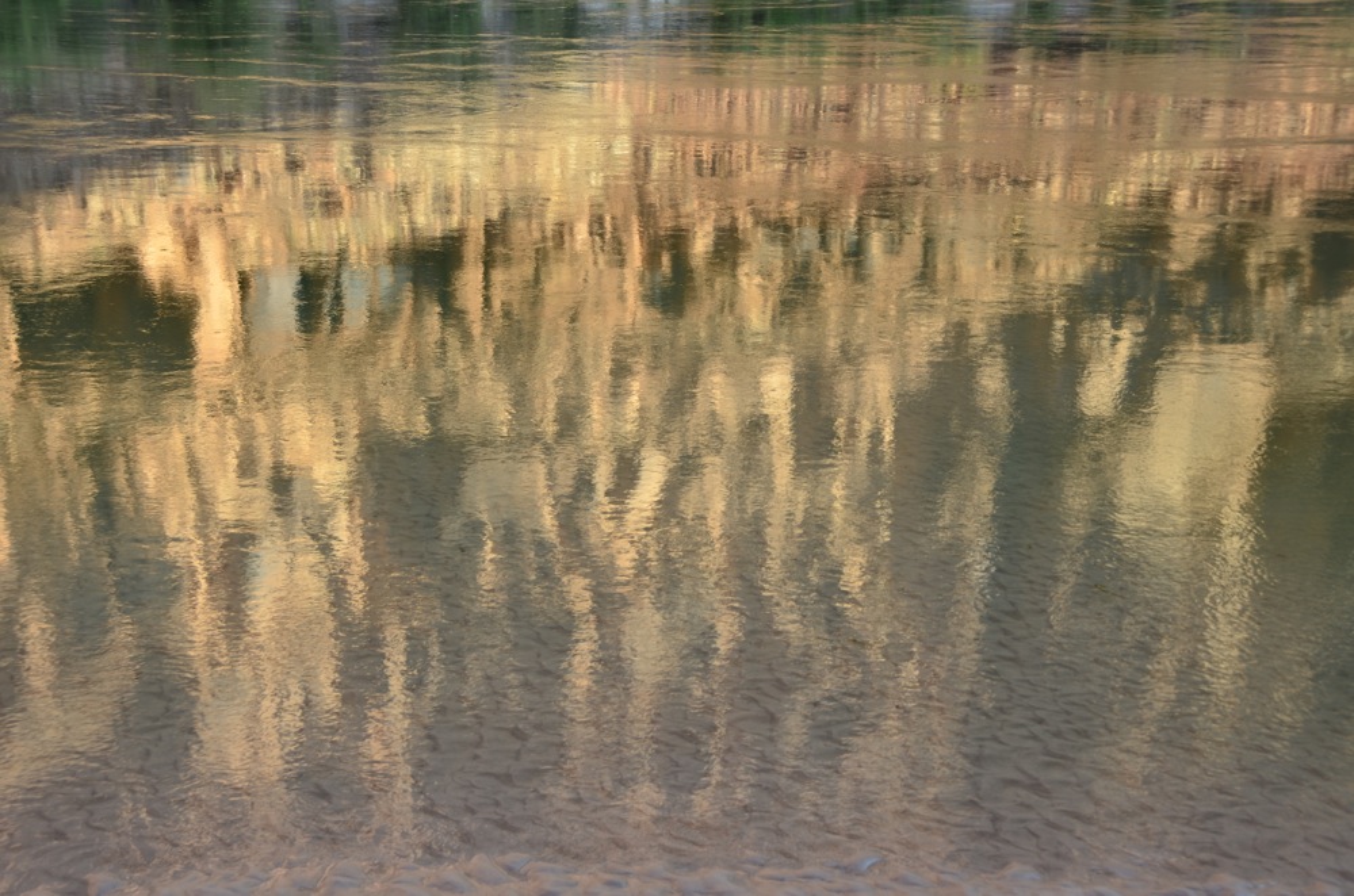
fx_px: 1914
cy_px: 448
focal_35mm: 51
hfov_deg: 39.0
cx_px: 677
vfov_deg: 26.4
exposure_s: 1/30
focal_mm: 34
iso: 100
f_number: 6.3
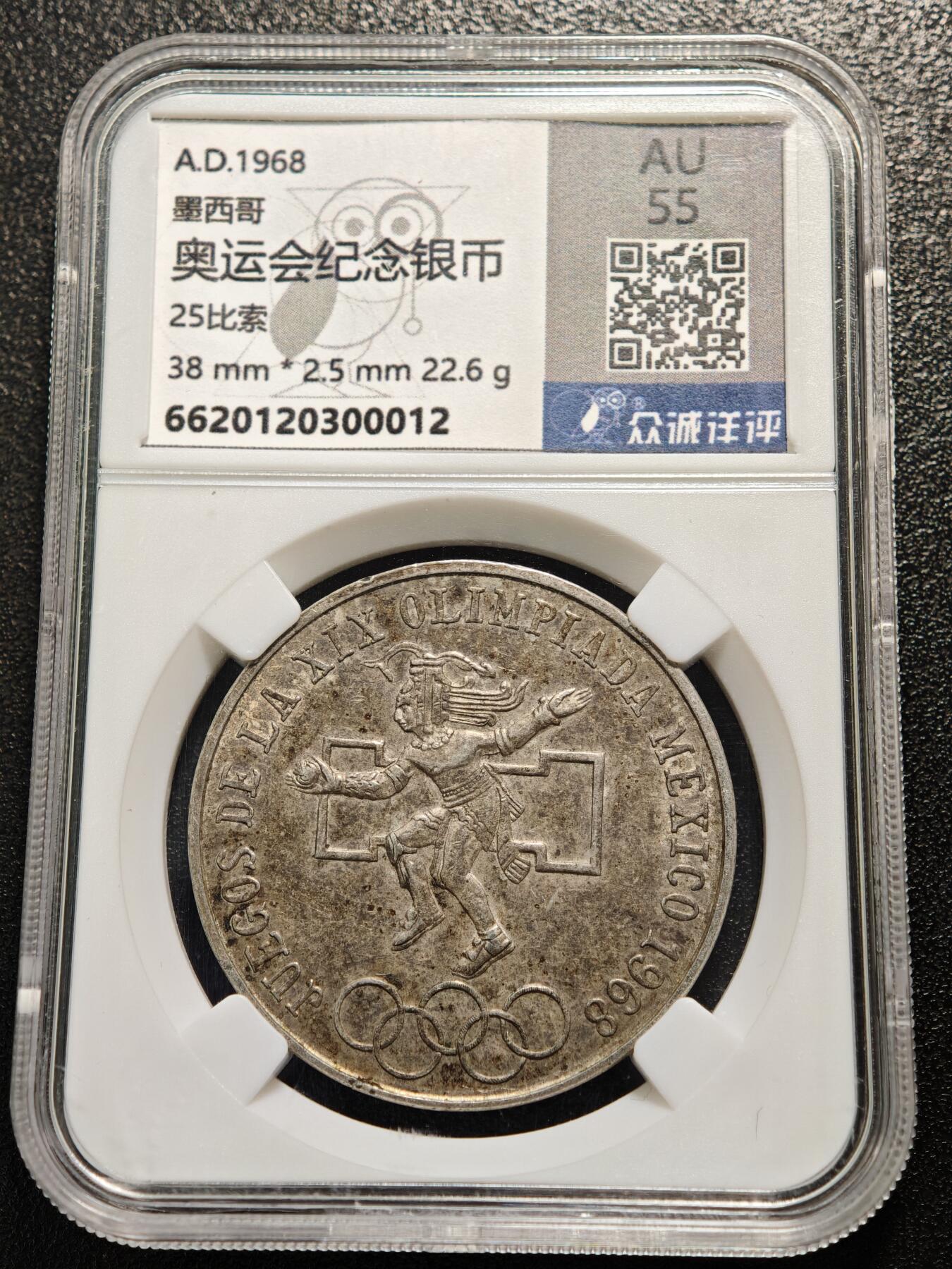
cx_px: 476
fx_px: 2200
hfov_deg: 24.4
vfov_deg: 32.2
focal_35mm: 60
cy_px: 634
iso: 640
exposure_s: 1/120
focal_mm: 9
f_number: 2
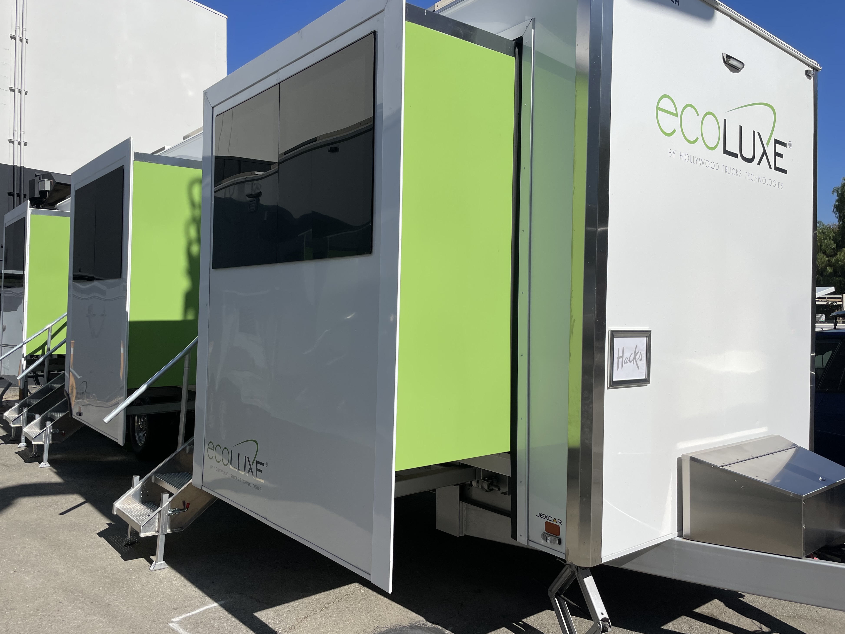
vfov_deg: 51.3
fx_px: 659
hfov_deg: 65.3
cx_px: 417
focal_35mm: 27
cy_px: 310
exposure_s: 1/7299
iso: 32
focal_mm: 4.2
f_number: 1.6
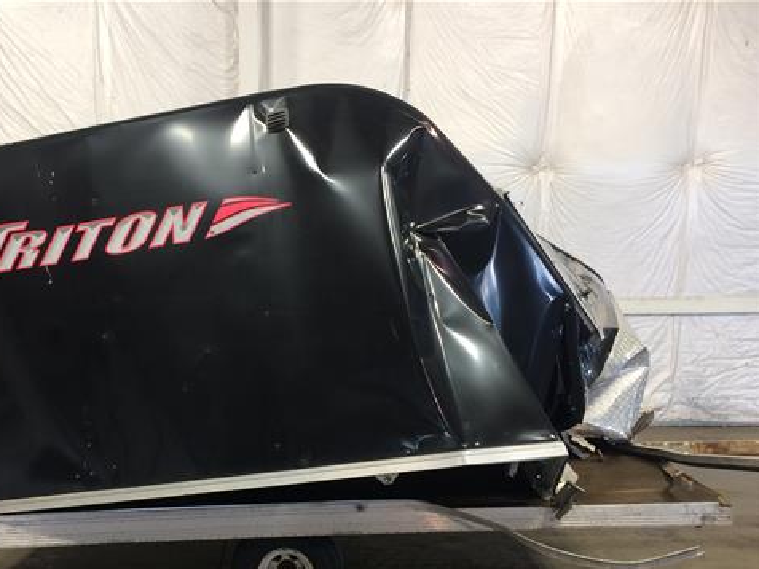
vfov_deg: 36.4
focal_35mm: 39
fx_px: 855
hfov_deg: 47.2
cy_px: 381
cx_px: 258
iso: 64
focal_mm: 4.15
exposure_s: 1/30
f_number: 2.2
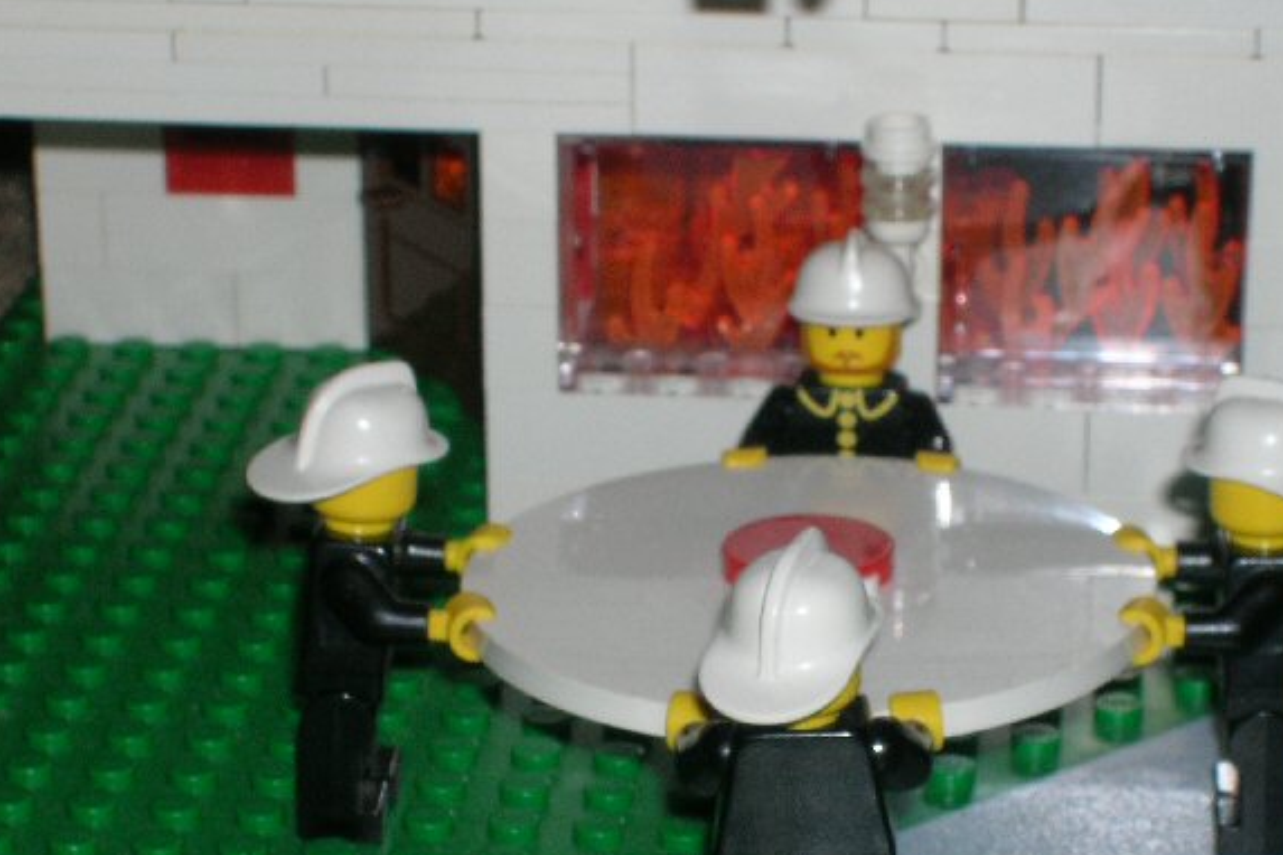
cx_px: 786
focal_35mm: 127
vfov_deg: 10.8
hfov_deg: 16.1
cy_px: 646
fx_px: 4526
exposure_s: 1/60.1
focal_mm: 15
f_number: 7.6
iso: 50
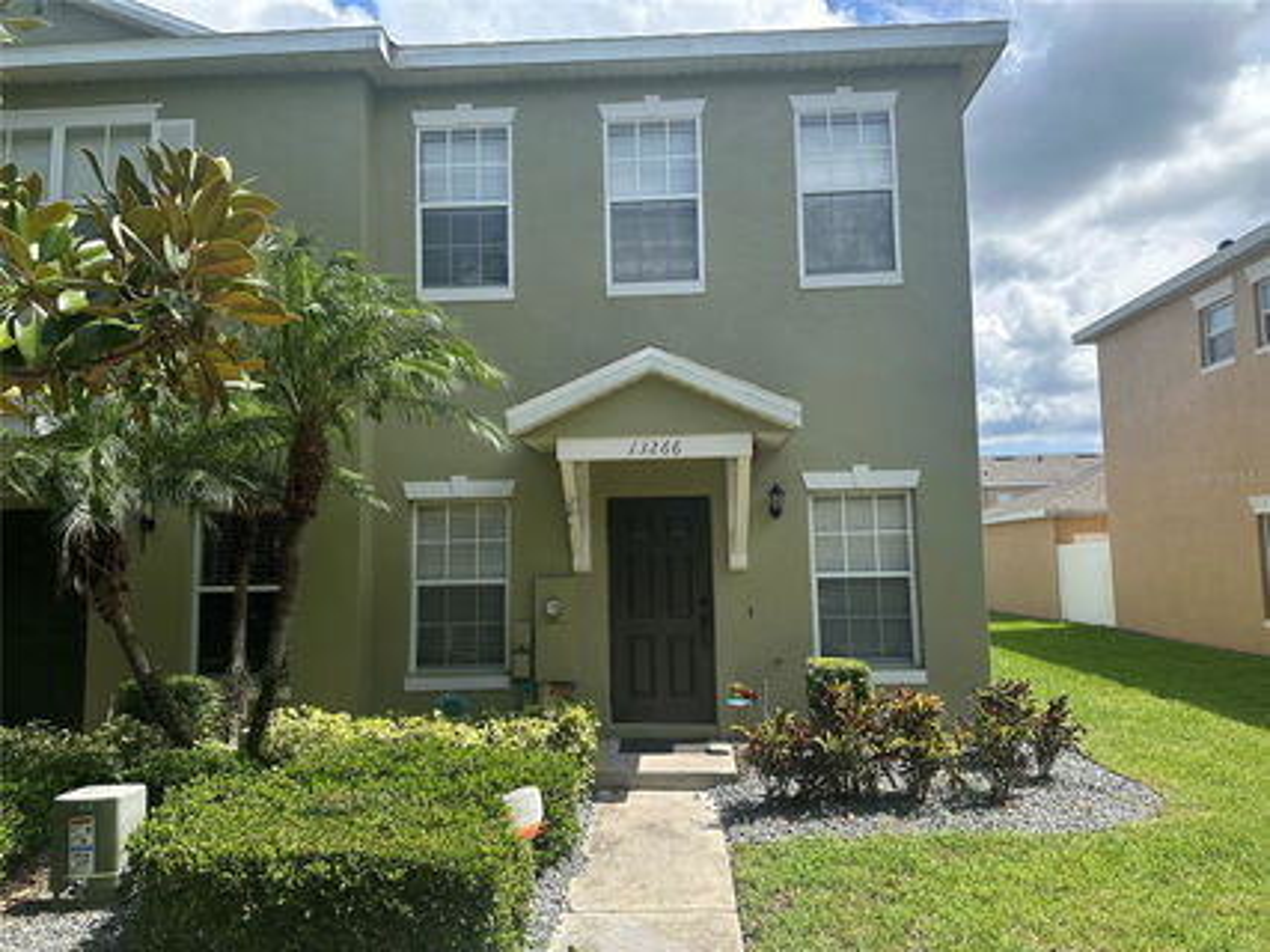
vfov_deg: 56.8
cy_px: 476
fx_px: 880
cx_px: 635
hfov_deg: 71.6
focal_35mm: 24
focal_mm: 6.86
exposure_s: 1/2525
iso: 80
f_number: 1.78
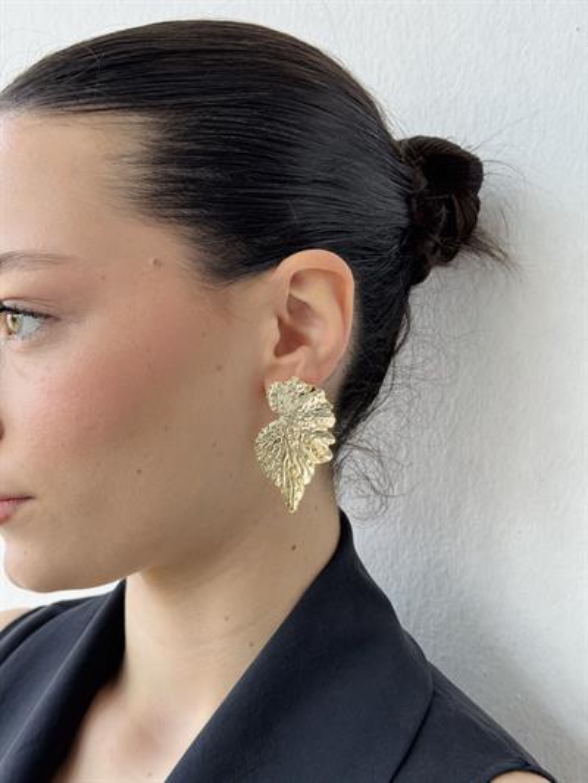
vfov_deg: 39.6
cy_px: 392
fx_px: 1087
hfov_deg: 30.3
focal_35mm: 48
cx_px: 294
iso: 80
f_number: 1.78
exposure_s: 1/159
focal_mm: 6.76
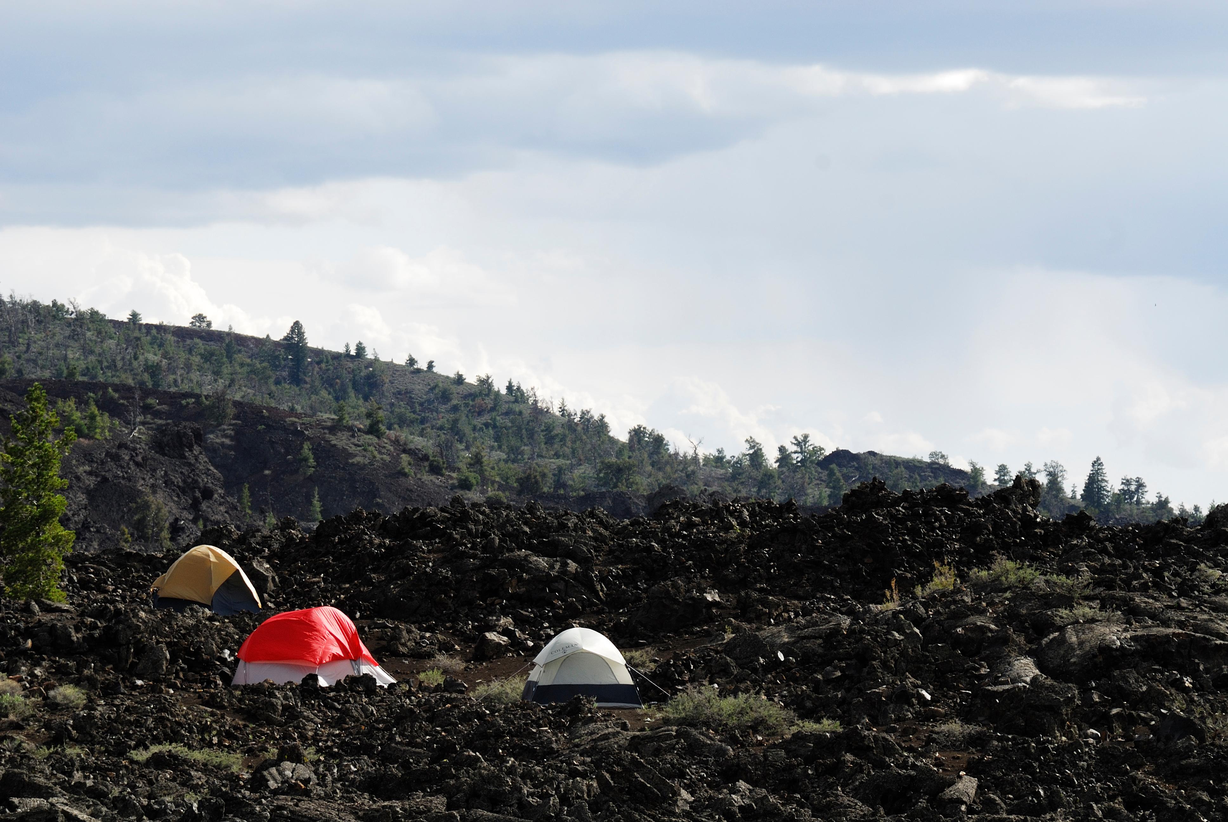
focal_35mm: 180
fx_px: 6147
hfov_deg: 11.4
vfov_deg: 7.7
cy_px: 411
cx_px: 614
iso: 200
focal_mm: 120
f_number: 9
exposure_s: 1/320
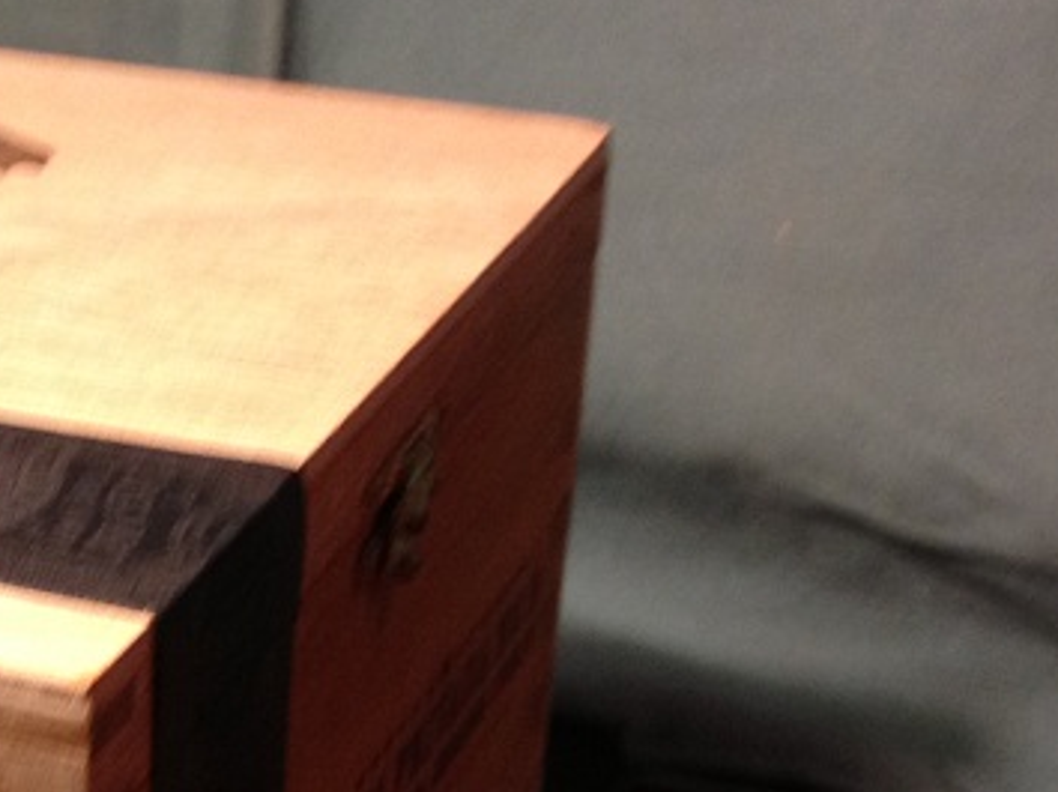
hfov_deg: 16.7
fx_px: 3451
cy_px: 877
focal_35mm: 113
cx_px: -202
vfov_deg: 12.8
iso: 100
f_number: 2.4
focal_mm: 4.28
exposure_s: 1/20
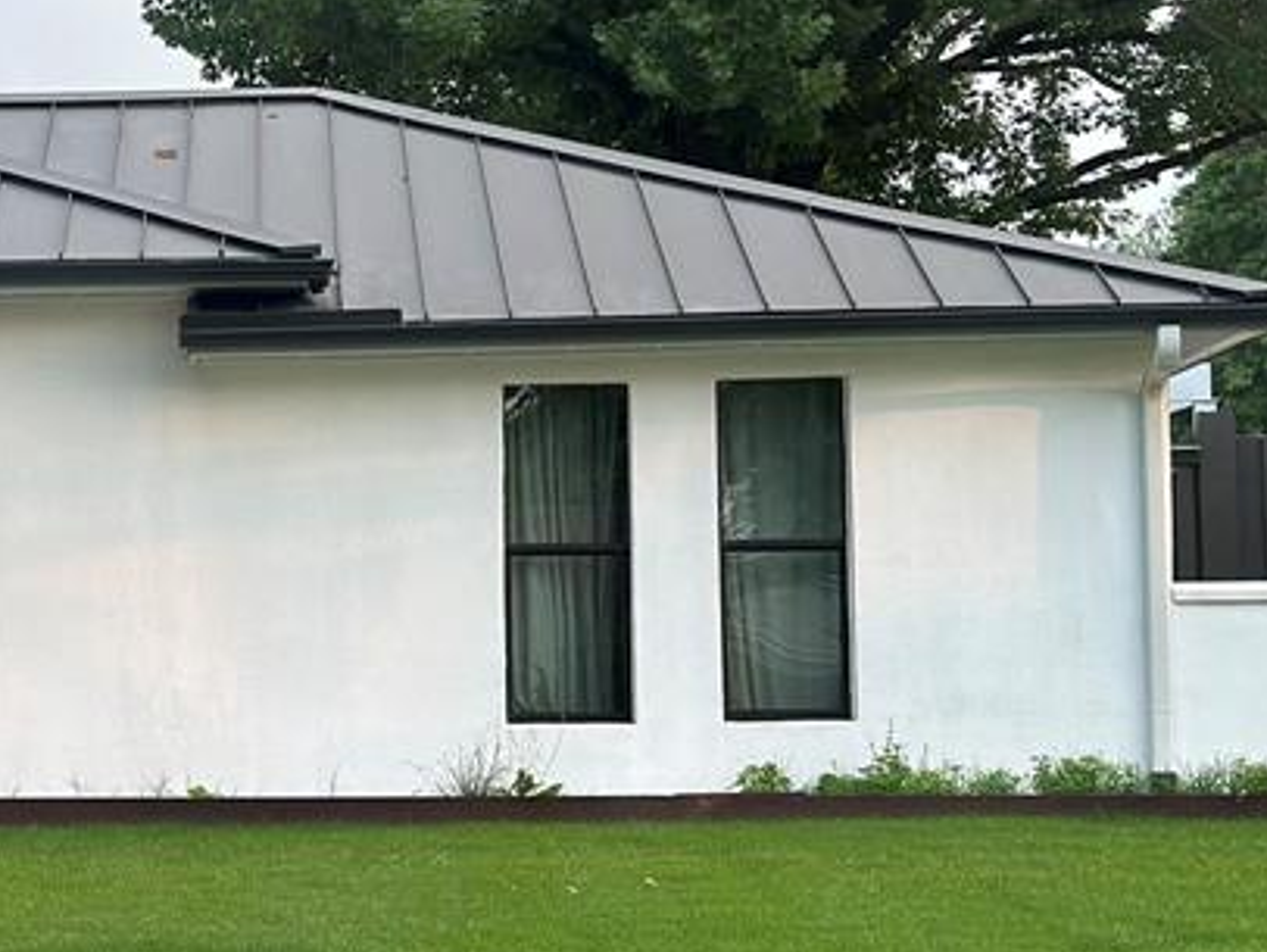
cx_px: -162
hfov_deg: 15.8
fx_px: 4431
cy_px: 518
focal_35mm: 121
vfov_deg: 12.3
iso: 80
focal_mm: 6.86
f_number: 1.78
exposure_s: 1/251
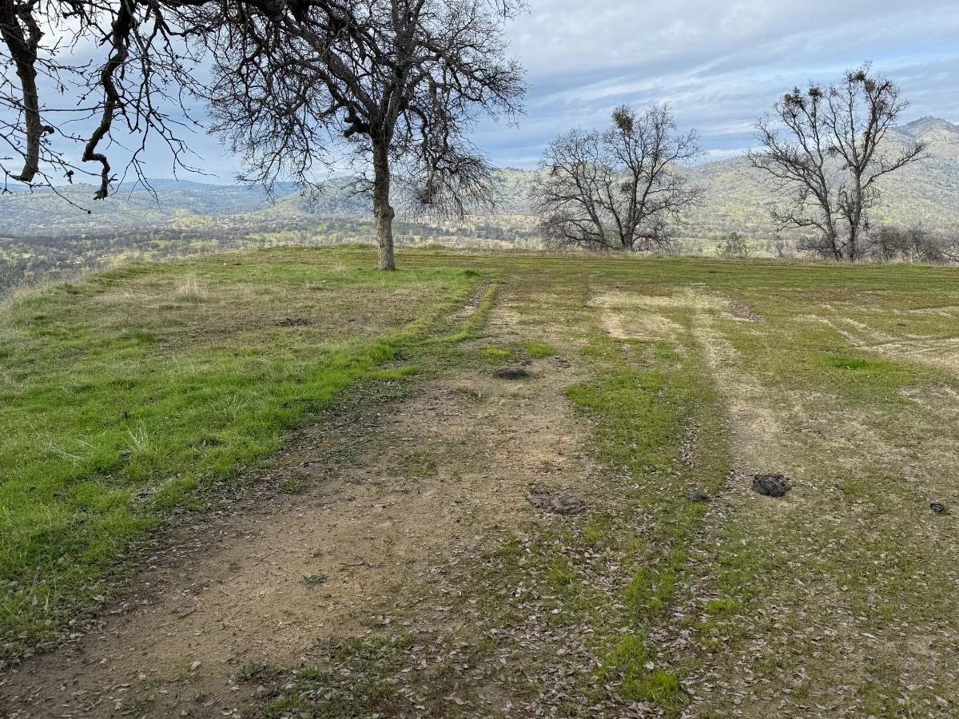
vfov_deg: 46.6
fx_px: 831
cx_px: 499
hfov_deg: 59.9
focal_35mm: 30
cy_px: 294
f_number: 1.78
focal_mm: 6.76
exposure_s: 1/2907
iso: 80
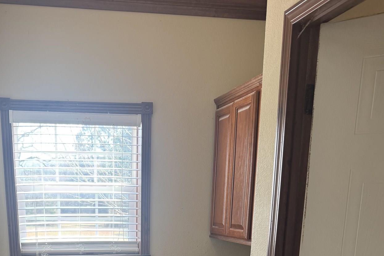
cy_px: 320
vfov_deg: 25.7
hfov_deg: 42.2
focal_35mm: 46
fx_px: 491
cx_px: 128
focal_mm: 6.76
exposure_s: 1/120
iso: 125
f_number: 1.78
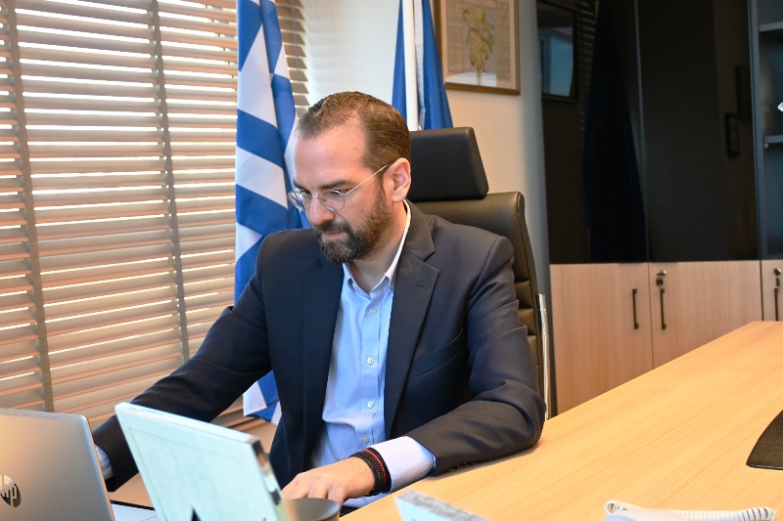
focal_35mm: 45
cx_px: 392
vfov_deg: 29.9
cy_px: 260
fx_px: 978
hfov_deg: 43.6
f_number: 4.8
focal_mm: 30
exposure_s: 1/125
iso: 1000
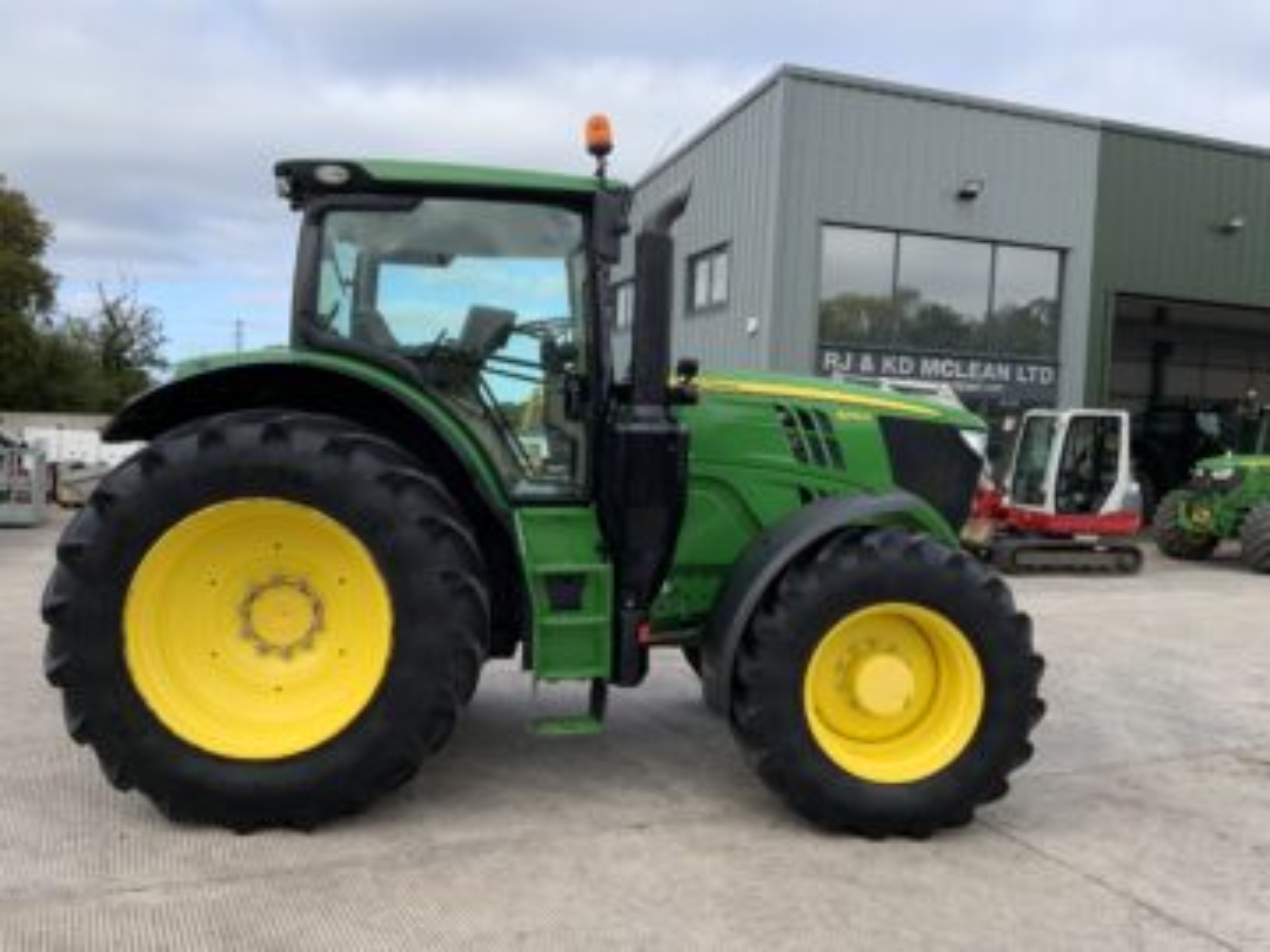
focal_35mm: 29
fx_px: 1064
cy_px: 476
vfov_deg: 48.2
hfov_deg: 61.7
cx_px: 635
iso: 16
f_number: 1.8
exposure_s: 1/709
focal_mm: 3
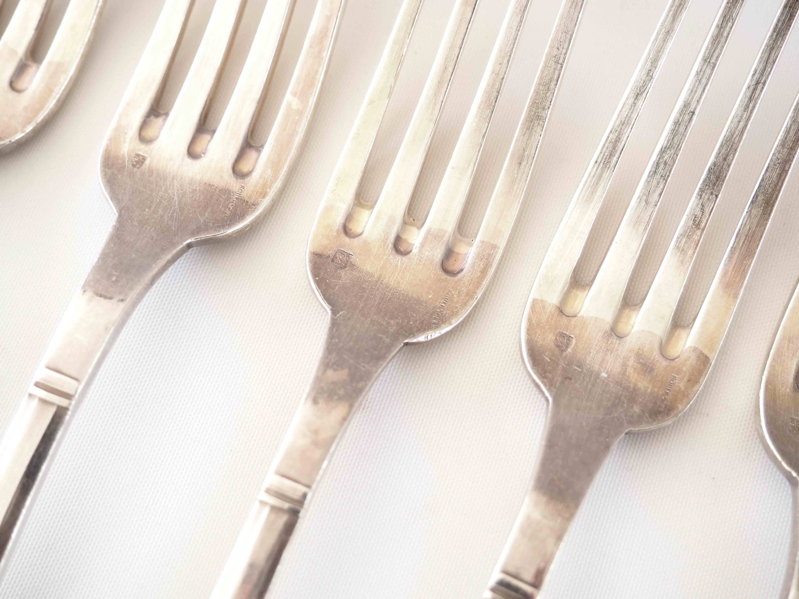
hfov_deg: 39.7
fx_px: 1108
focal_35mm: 48
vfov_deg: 30.3
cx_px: 400
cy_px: 300
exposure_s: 1/60
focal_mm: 24
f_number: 4.5
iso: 320
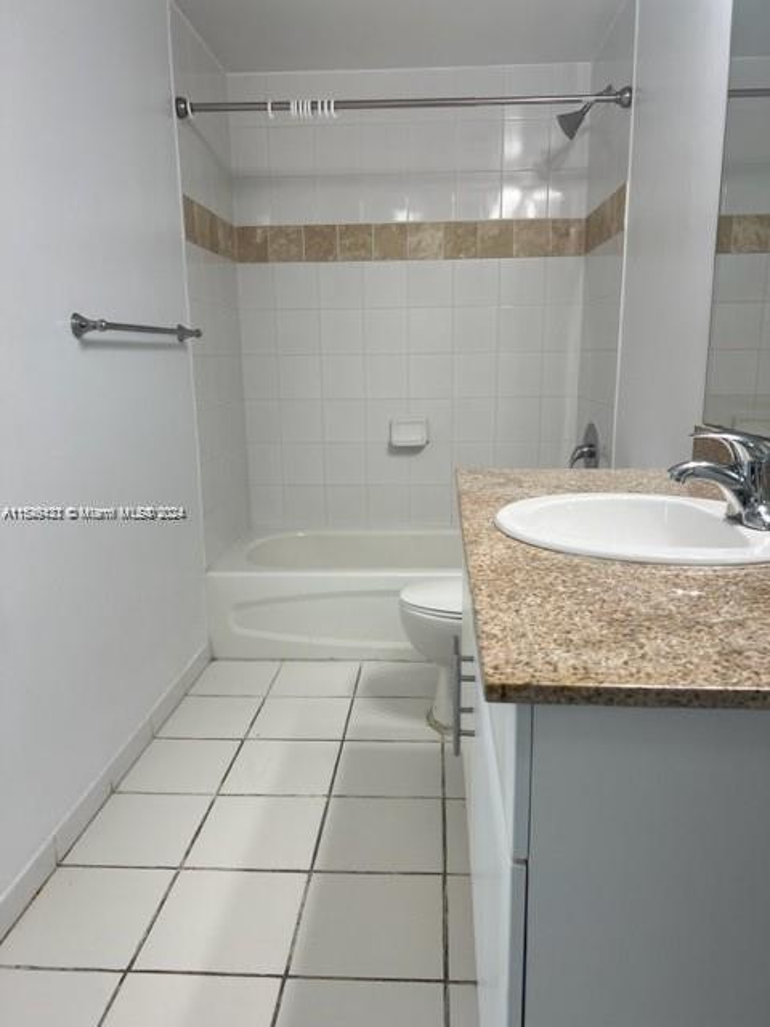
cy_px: 514
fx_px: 771
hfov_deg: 53.1
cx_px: 385
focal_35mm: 26
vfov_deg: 67.3
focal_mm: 5.7
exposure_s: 1/208
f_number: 1.5
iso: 40
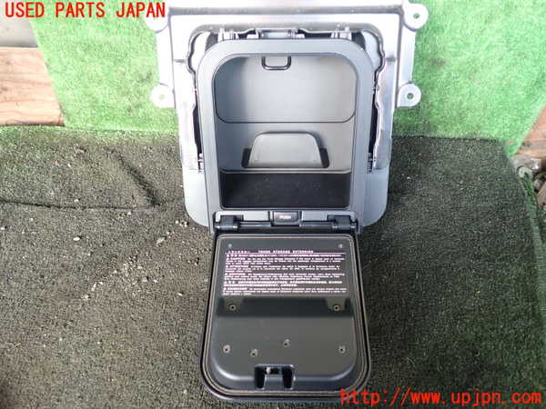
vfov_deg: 46.8
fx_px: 473
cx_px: 273
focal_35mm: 30
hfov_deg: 60.0
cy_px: 204
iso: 200
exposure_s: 1/60
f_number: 2.3
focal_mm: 5.4
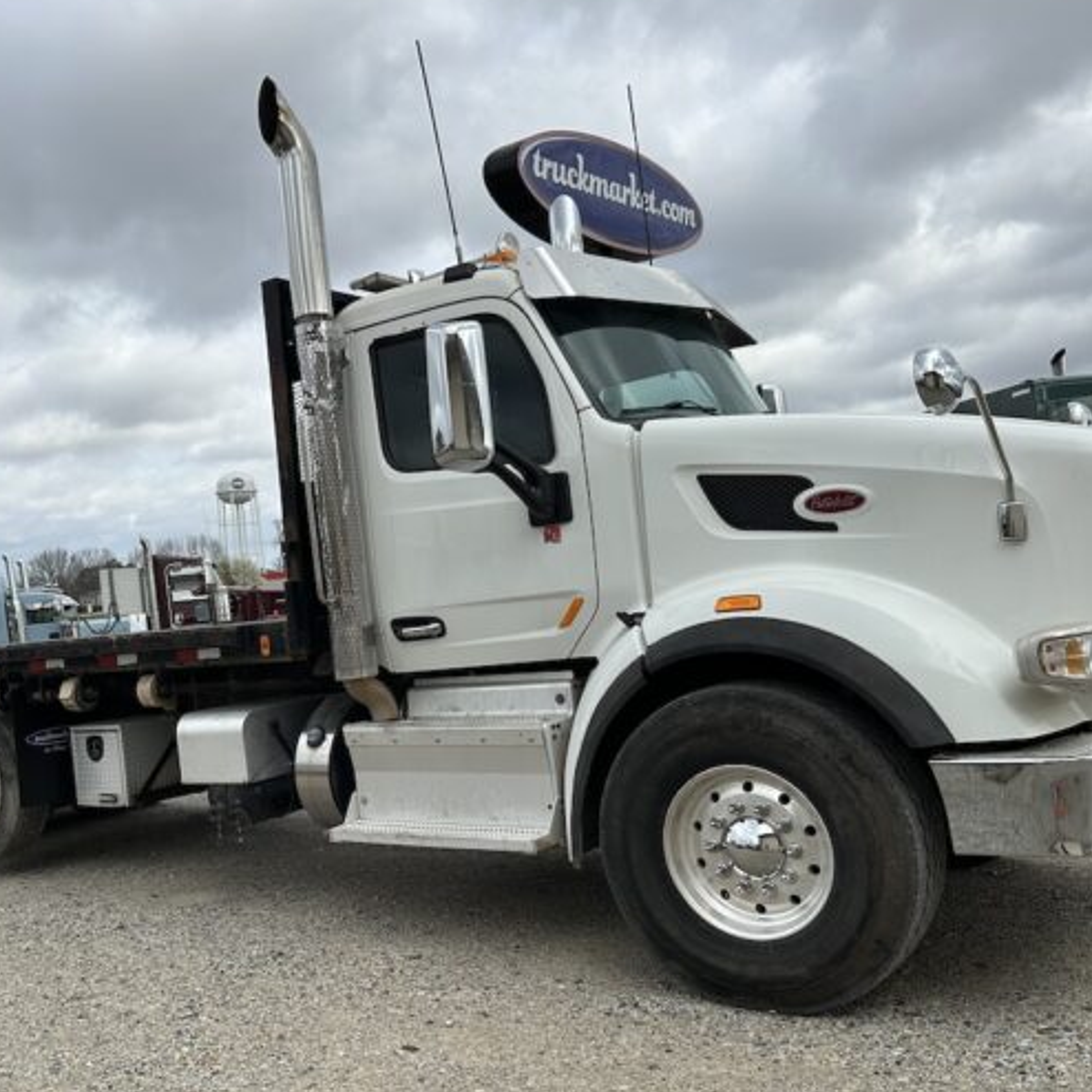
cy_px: 603
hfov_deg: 49.4
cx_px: 431
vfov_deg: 49.7
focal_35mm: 33
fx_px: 1178
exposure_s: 1/4348
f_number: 1.78
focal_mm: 6.86
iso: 80
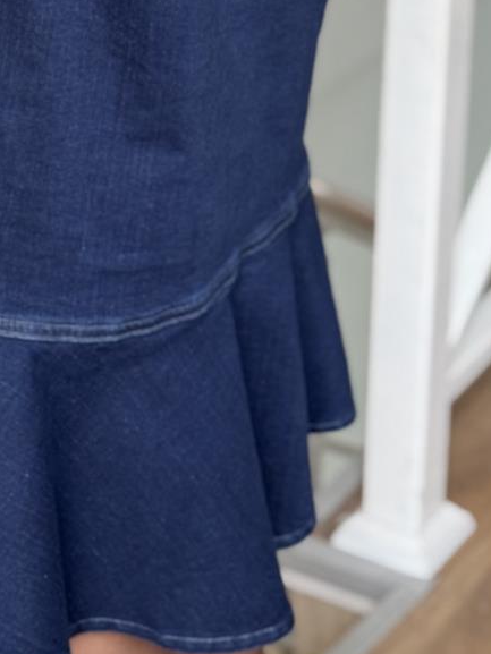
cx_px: 188
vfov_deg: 14.4
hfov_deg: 11.1
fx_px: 2514
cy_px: -134
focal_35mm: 133
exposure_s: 1/100
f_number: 1.78
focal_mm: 6.76
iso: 80
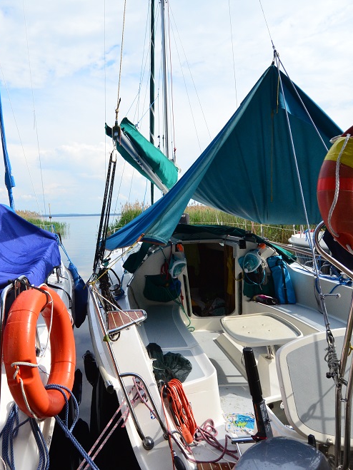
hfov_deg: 29.9
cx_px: 106
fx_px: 653
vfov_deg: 39.7
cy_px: 235
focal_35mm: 48
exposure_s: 1/8000
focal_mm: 22
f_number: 4.5
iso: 1000
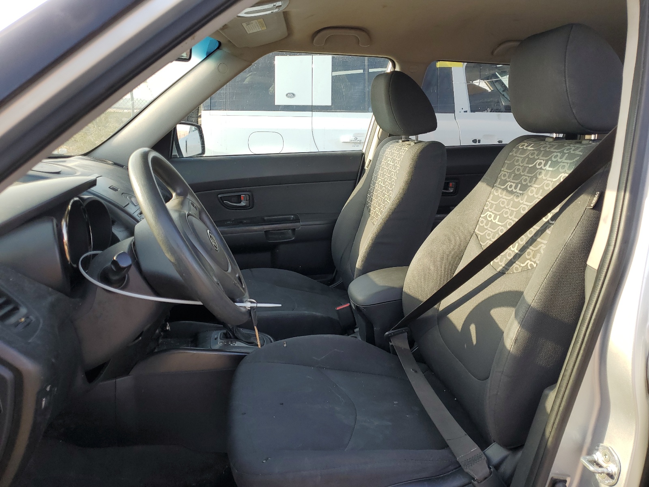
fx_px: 487
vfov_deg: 53.1
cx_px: 324
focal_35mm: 26
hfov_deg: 67.3
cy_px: 244
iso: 50
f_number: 1.5
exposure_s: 1/294
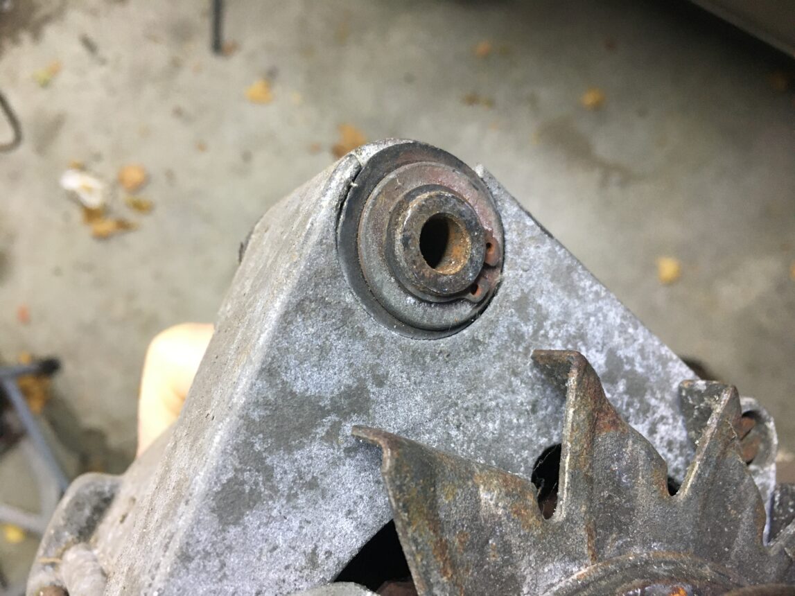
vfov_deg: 48.2
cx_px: 398
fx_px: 666
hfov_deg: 61.7
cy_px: 298
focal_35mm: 29
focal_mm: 4.15
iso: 125
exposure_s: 1/30
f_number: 2.2
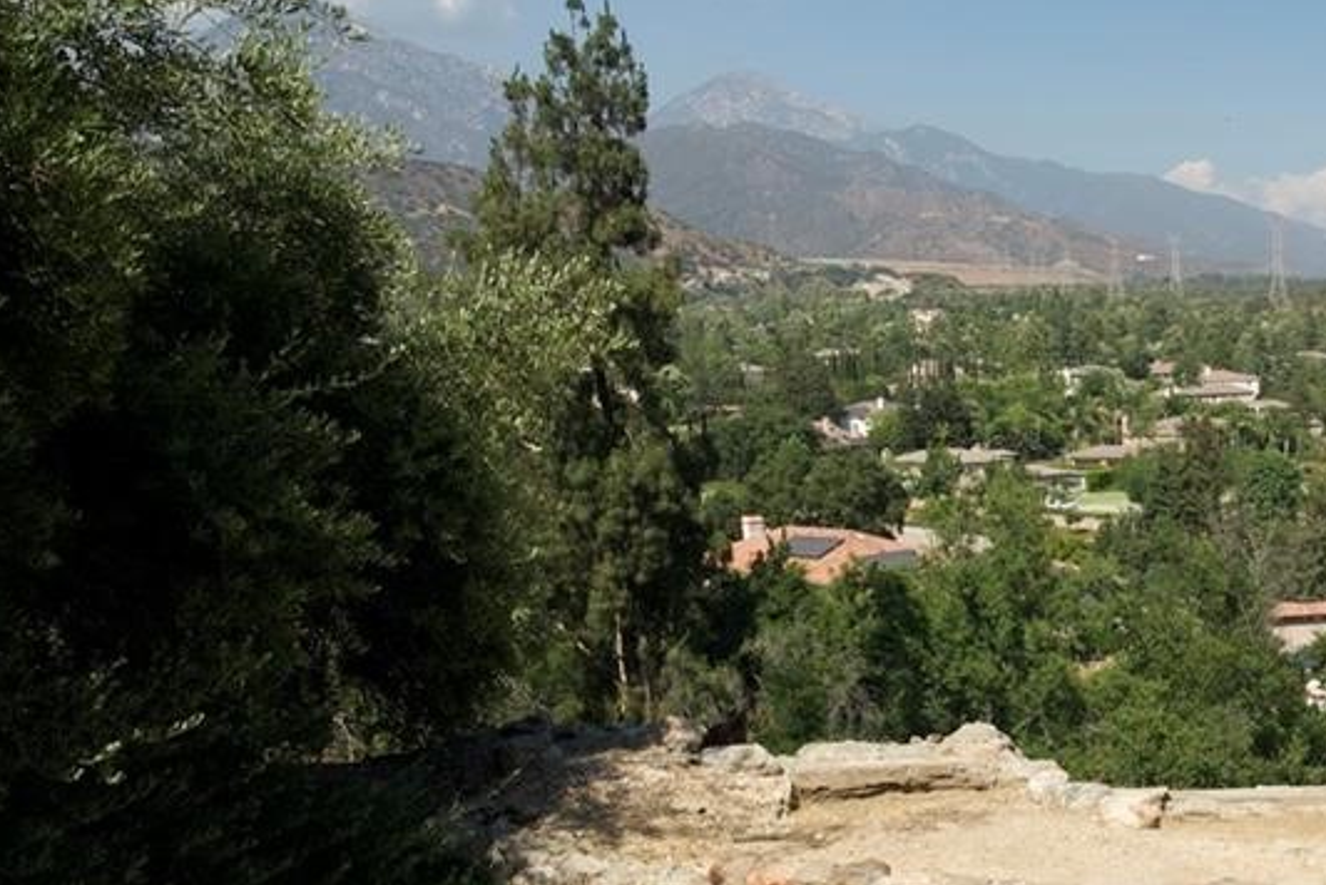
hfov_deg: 39.4
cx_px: 1065
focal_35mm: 48
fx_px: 1769
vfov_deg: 27.6
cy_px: 682
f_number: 13
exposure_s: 1/125
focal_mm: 25
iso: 400
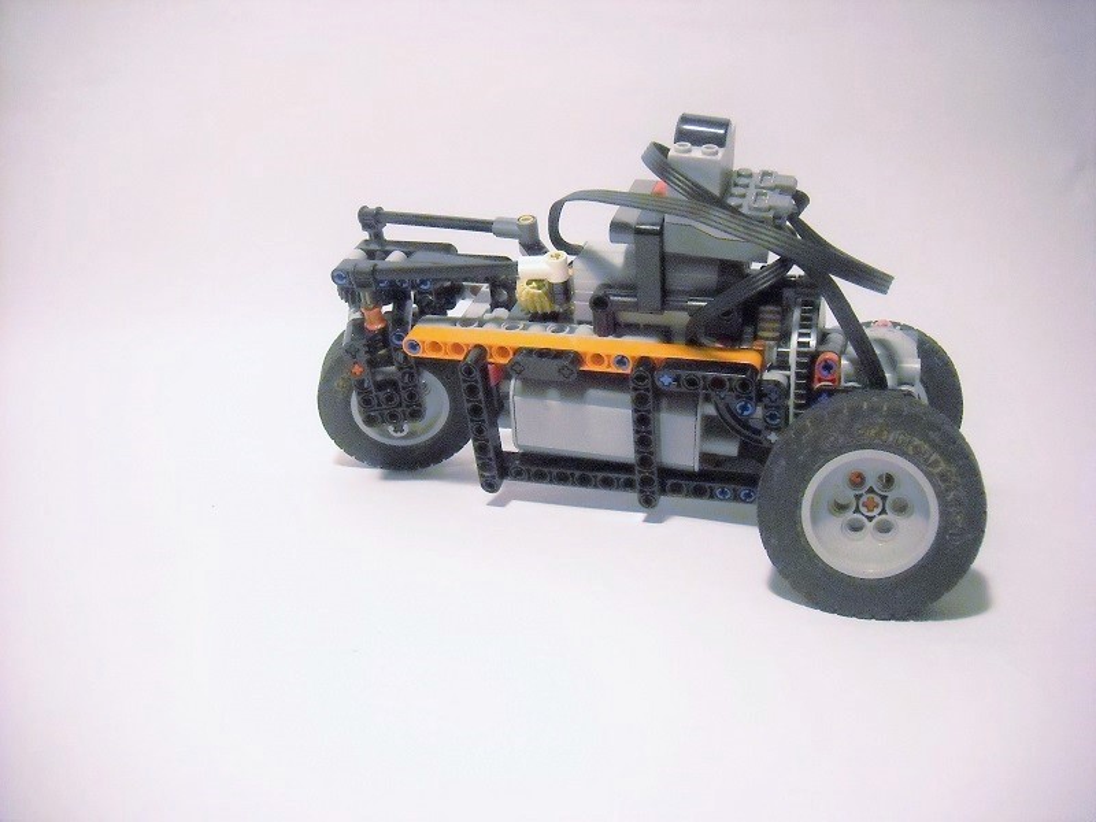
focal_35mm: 35
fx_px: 1108
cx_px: 548
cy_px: 411
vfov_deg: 40.7
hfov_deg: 52.6
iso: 800
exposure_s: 1/71
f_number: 2.8
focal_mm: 5.7
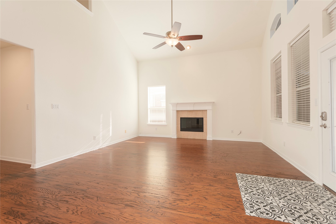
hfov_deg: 96.7
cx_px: 168
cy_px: 112
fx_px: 149
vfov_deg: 73.8
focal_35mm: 16
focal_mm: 16
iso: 100
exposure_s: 1/6
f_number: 7.1
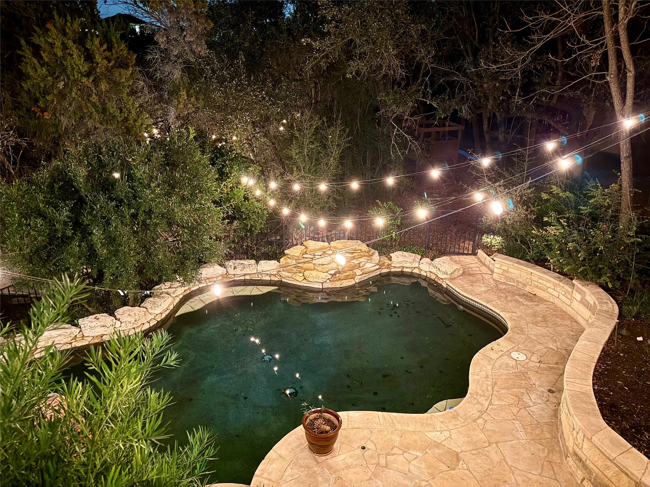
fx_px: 451
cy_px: 244
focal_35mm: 24
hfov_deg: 71.6
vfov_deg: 56.8
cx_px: 325
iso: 1600
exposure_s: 1/9
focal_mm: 6.76
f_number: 1.78
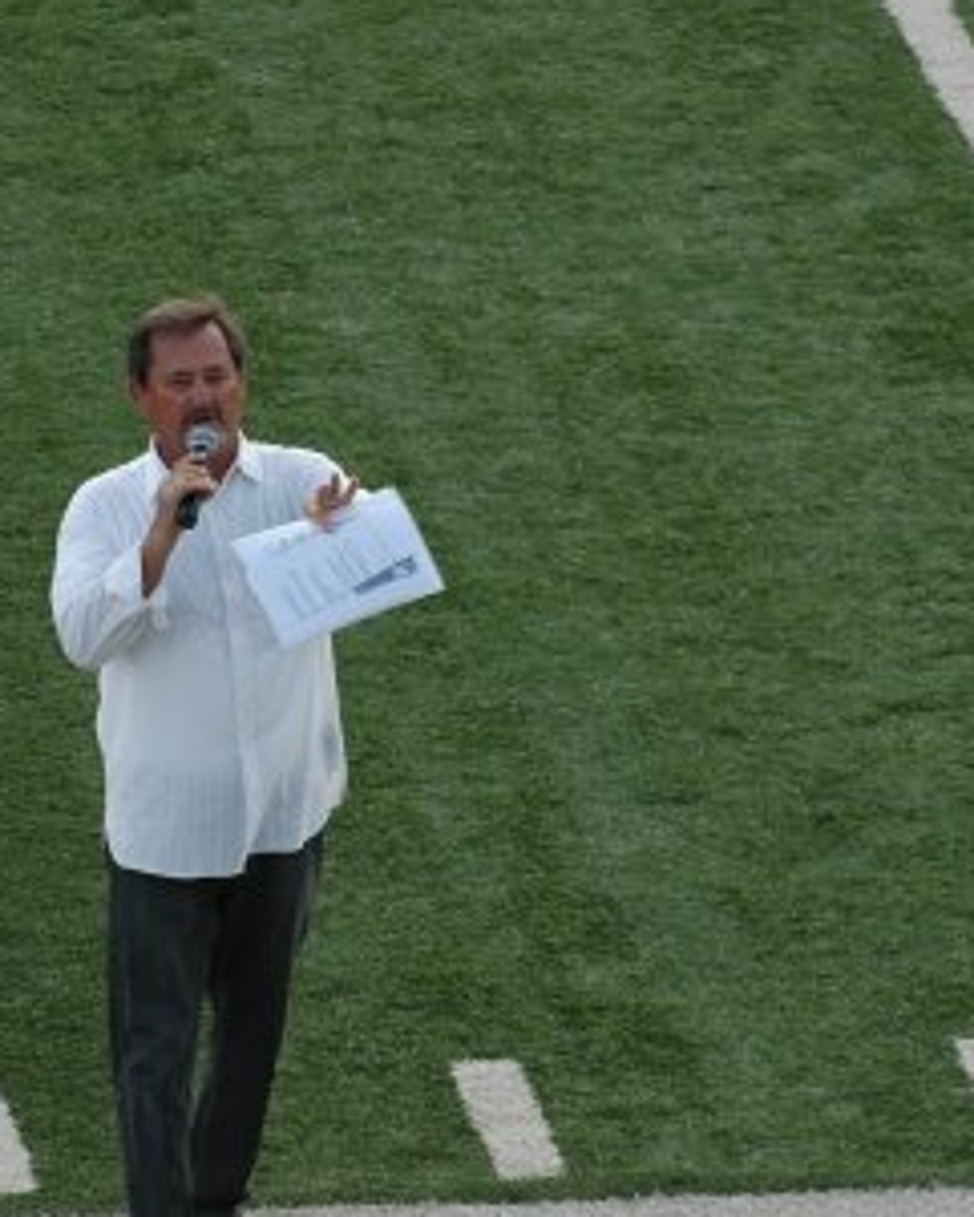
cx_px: 196
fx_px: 20168
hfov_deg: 2.8
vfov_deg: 3.5
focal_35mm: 560
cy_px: 659
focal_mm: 200
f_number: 4.5
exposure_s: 1/320
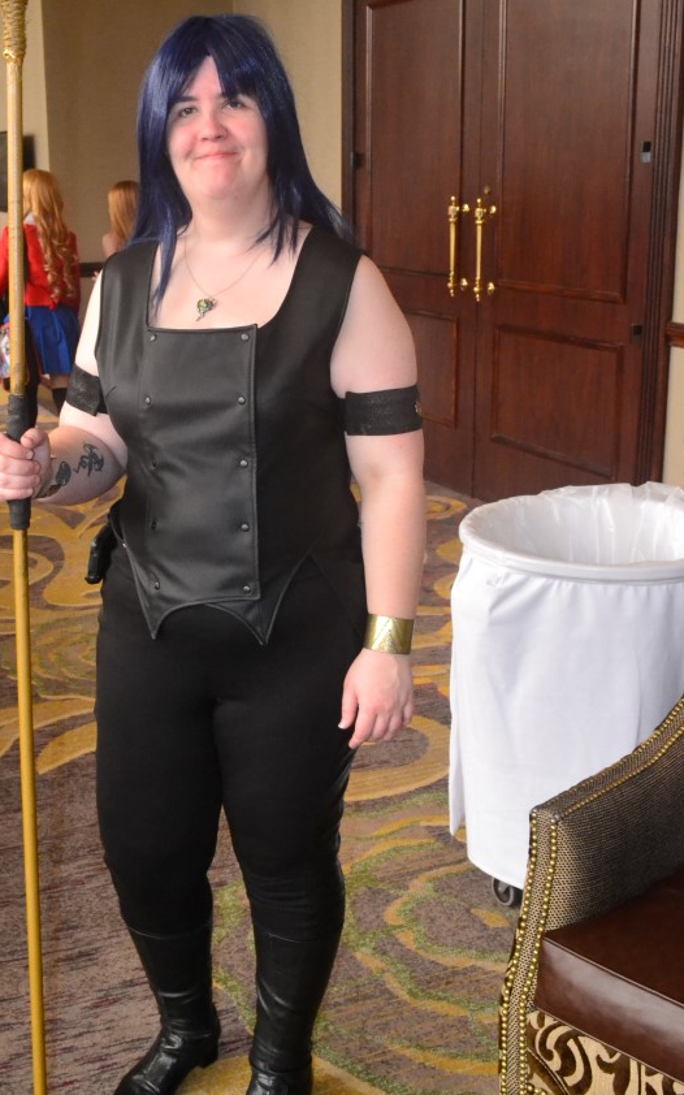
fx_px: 1372
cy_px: 516
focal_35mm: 46
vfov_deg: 43.5
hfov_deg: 27.9
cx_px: 244
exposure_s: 1/125
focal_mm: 22
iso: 3200
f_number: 7.1
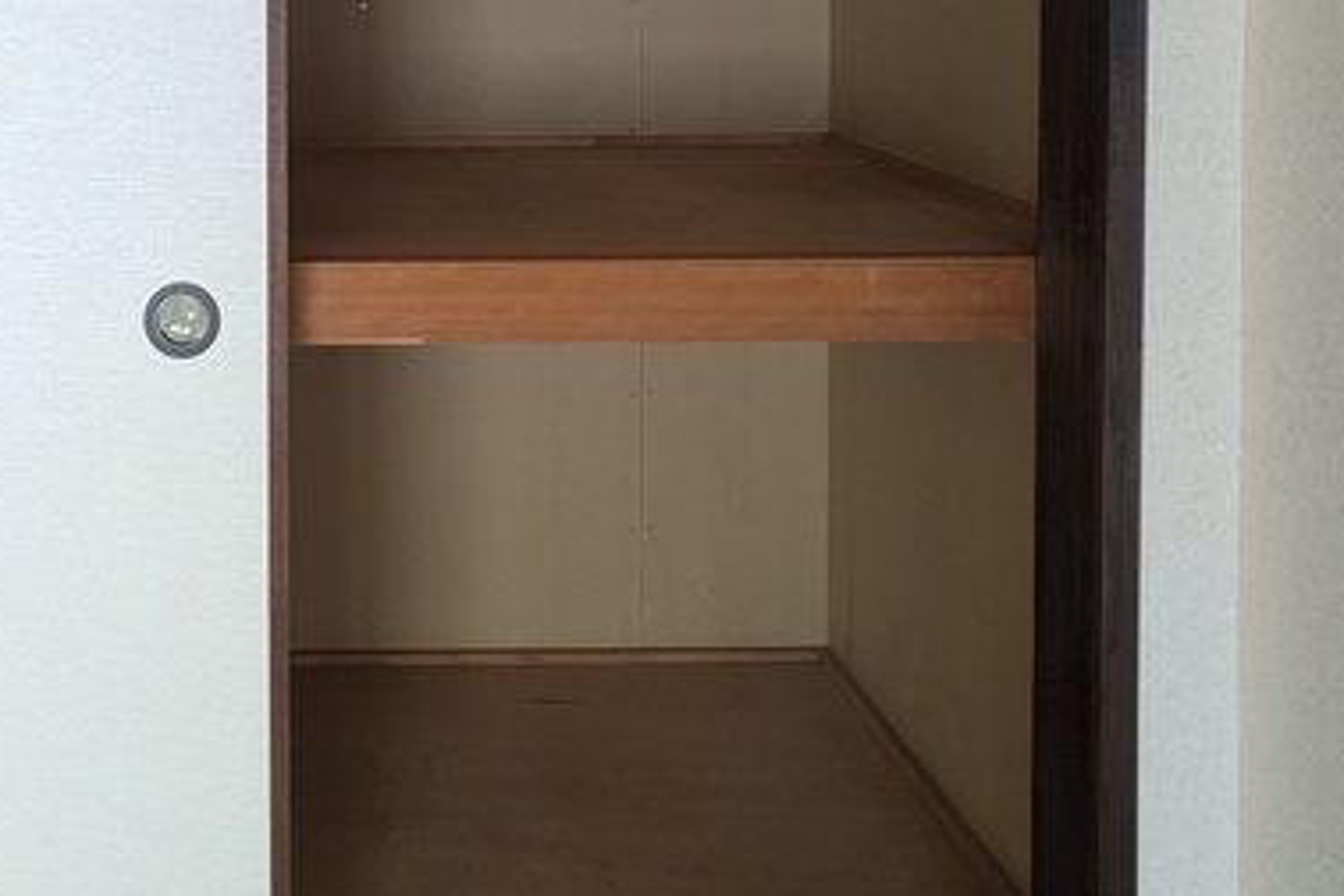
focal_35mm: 37
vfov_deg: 32.6
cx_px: 260
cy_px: -28
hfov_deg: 48.8
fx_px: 1381
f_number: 2.2
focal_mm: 1.83
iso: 92
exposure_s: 1/40
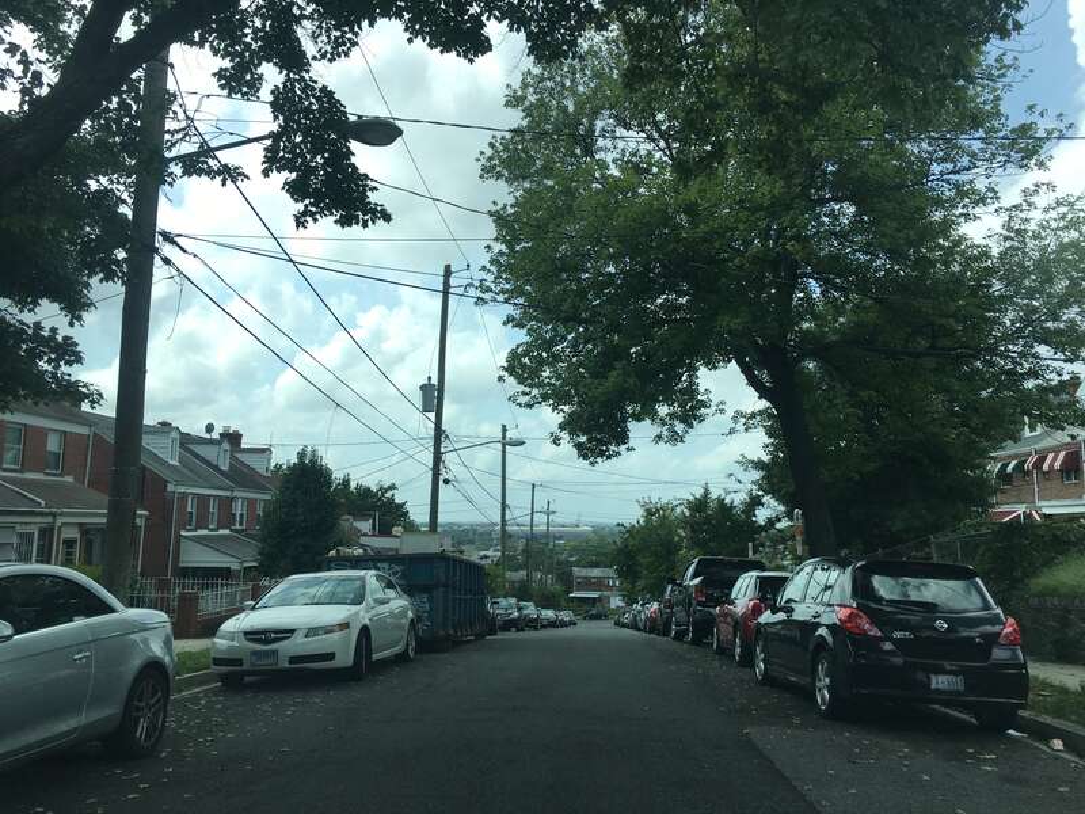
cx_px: 542
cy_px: 407
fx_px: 909
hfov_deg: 61.7
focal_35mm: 29
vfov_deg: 48.2
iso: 25
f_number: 2.2
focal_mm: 4.15
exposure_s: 1/950
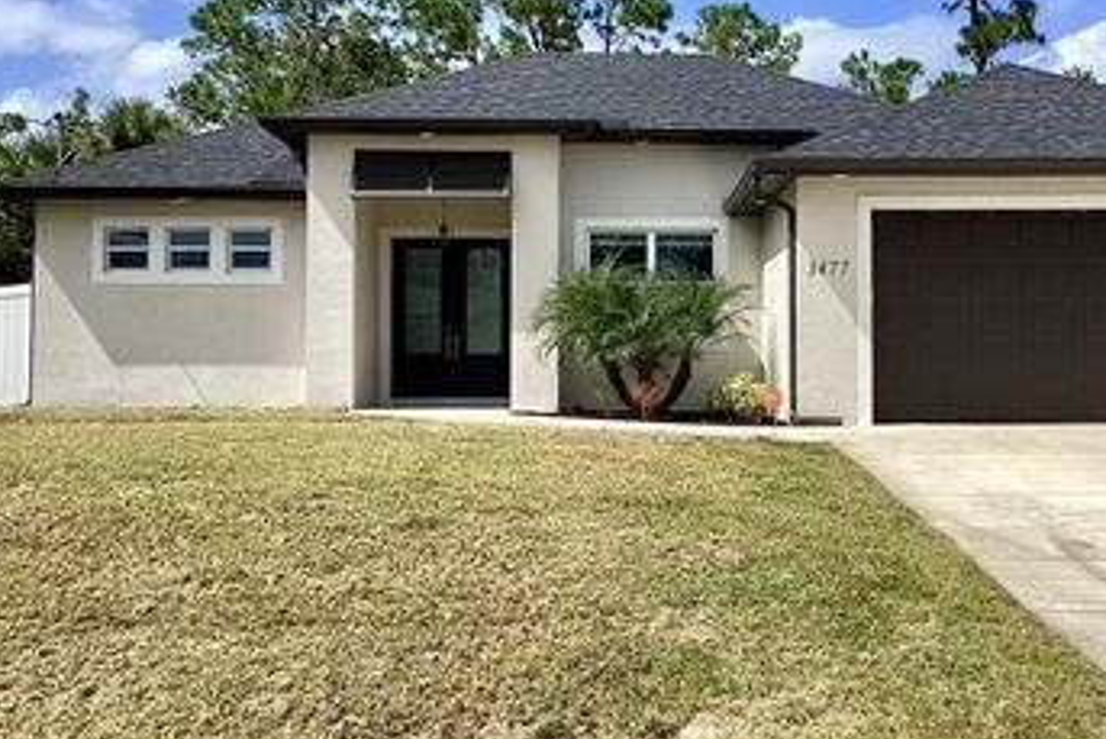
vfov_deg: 28.6
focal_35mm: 47
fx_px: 1444
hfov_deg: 41.8
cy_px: 308
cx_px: 629
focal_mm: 3.3
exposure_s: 1/1852
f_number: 2.4
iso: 25
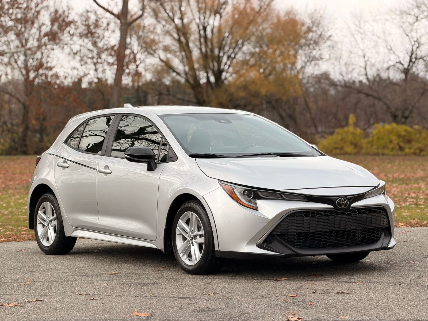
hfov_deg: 19.6
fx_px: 1236
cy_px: 160
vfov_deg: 14.8
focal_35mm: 100
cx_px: 214
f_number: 2.8
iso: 40
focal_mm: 16.89
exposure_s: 1/121
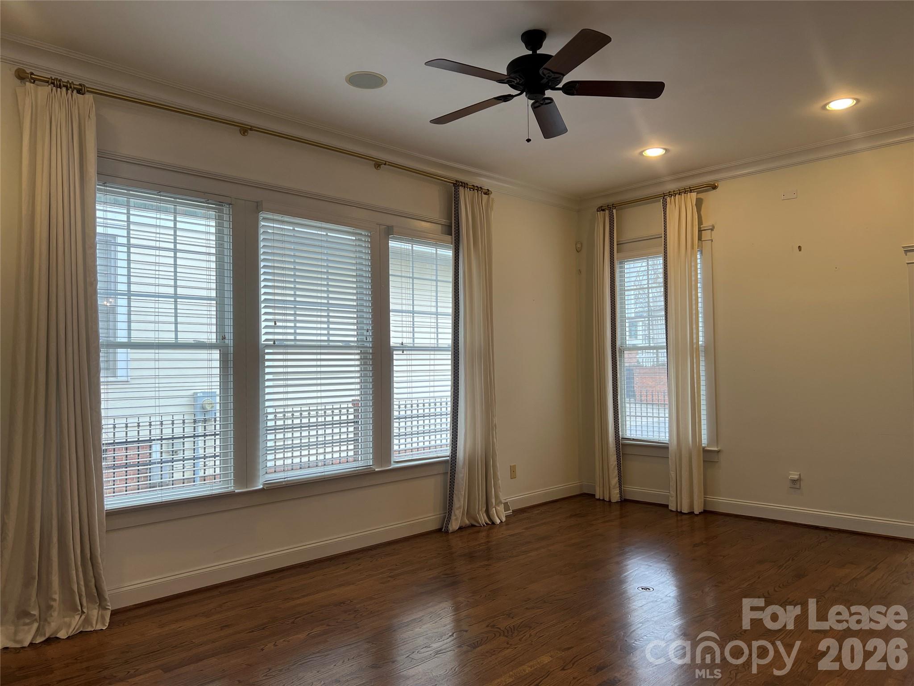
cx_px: 457
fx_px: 687
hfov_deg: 67.3
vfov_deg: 53.1
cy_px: 343
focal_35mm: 26
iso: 40
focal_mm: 5.7
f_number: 1.5
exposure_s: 1/120
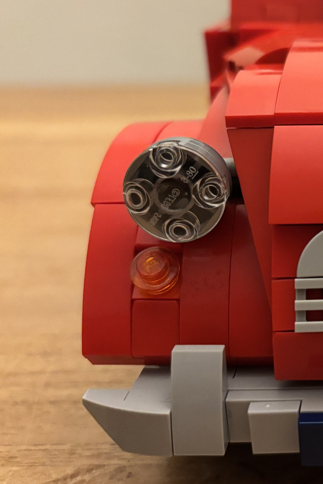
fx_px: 740
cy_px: 167
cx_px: 414
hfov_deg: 22.2
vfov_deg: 35.9
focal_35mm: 55
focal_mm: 5.96
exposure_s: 1/42
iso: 500
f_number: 1.6
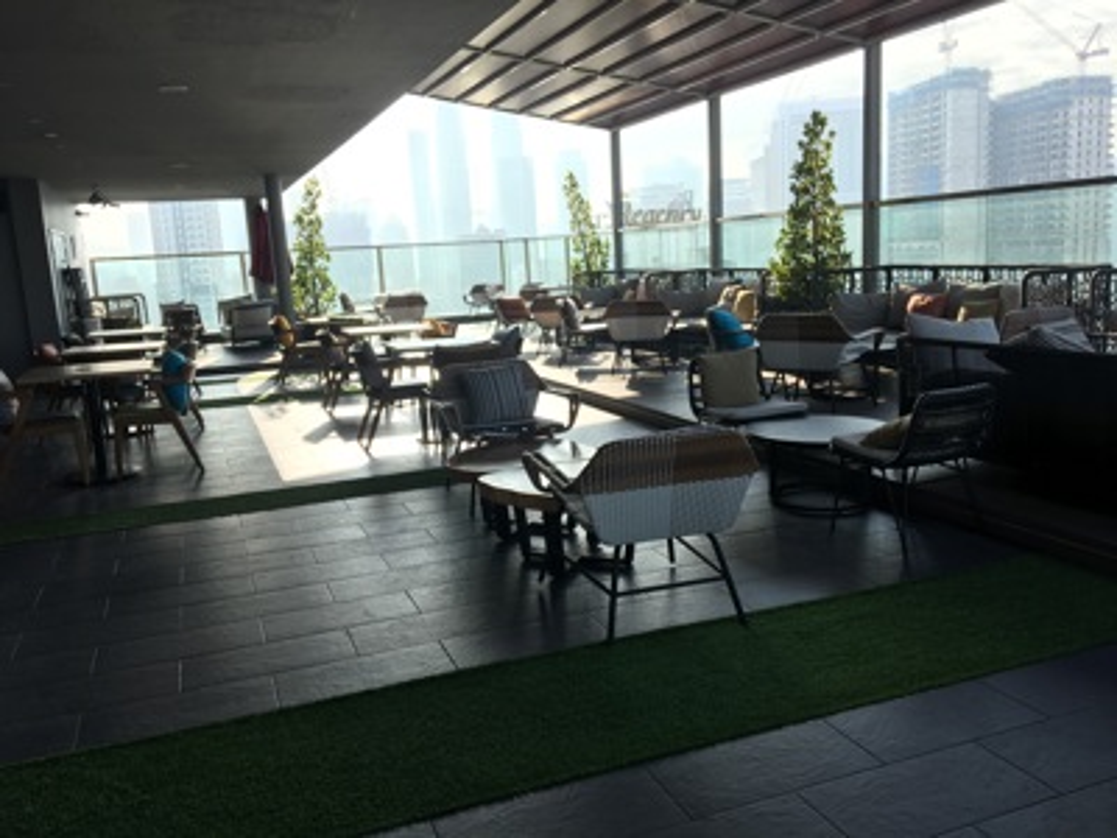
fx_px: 936
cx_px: 558
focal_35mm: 29
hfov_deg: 61.7
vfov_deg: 48.2
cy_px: 419
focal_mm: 4.15
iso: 25
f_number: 2.2
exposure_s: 1/569
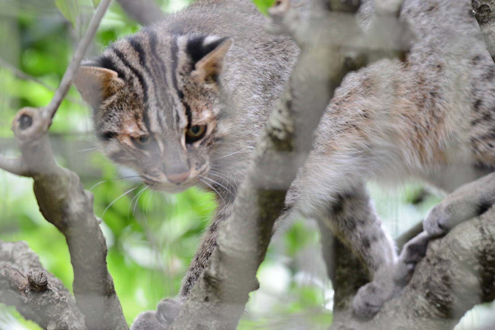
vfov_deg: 5.5
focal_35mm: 250
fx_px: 3439
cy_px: 165
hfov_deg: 8.2
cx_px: 248
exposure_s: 1/15
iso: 1000
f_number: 5.6
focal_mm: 250
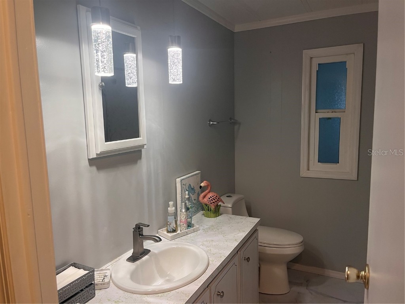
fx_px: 304
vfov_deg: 53.1
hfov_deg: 67.3
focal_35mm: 26
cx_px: 202
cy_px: 152
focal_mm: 5.1
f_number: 1.6
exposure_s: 1/60
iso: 80
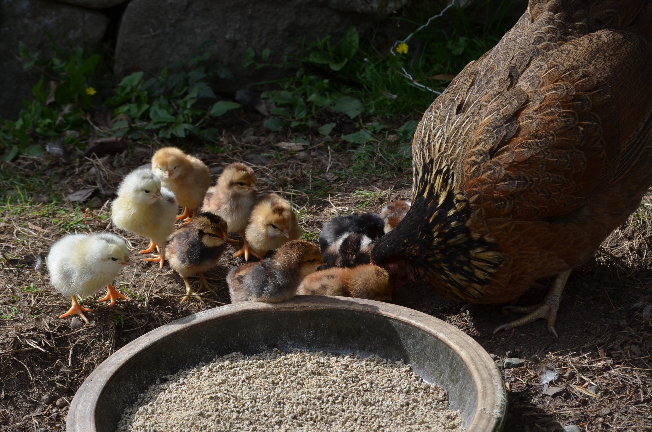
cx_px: 326
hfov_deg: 24.7
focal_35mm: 82
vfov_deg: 16.5
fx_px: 1491
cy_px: 216
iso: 200
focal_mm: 55
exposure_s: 1/250
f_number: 8
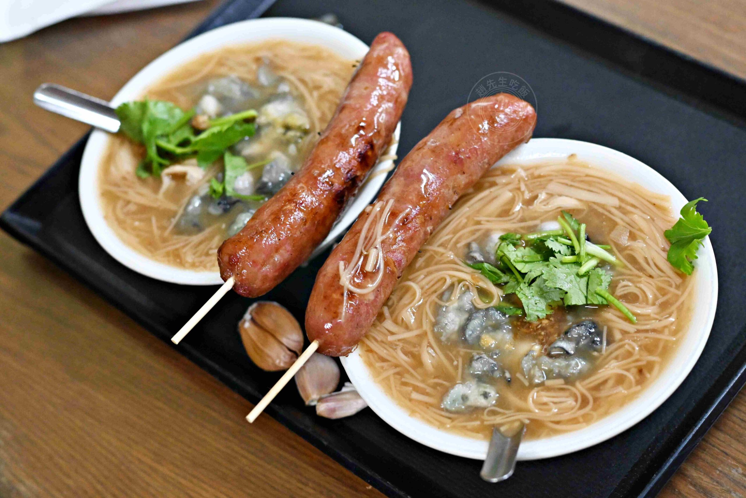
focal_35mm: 75
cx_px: 373
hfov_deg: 27.0
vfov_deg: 18.2
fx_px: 1554
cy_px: 249
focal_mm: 50
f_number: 3.2
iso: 4000
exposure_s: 1/200
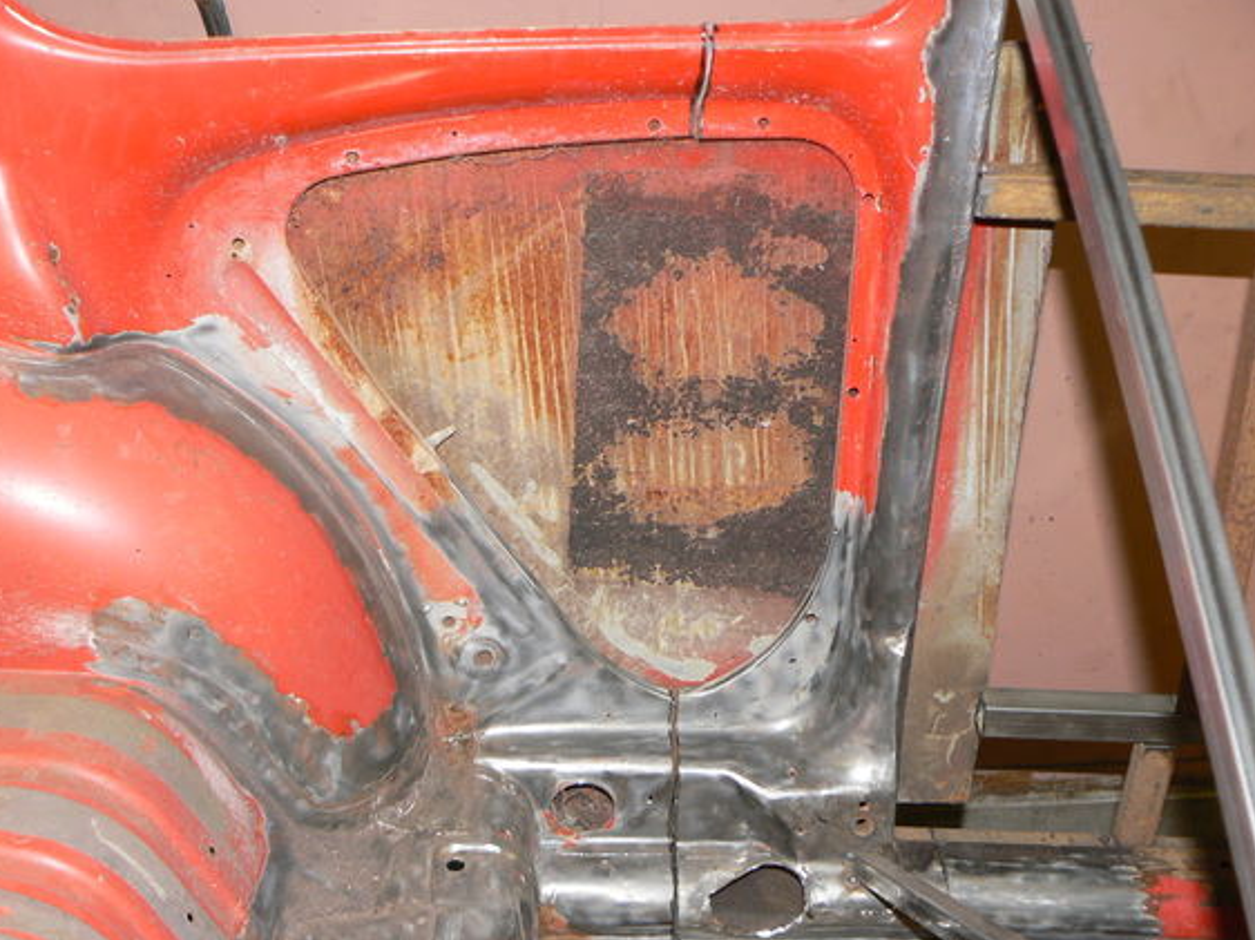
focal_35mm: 41
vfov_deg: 35.1
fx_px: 1486
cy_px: 496
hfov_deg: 45.7
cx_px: 556
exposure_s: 1/30
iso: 100
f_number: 2.8
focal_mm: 6
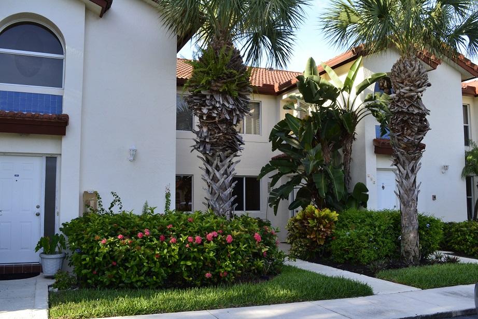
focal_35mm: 33
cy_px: 160
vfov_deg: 40.0
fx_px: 438
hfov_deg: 57.2
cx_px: 239
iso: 400
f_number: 9
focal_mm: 22
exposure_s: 1/125
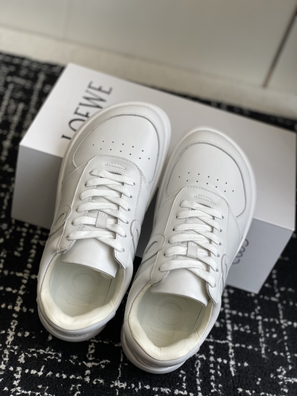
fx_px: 595
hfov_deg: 28.0
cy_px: 198
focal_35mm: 52
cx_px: 148
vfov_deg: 36.8
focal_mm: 6
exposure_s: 1/234
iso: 20
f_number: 2
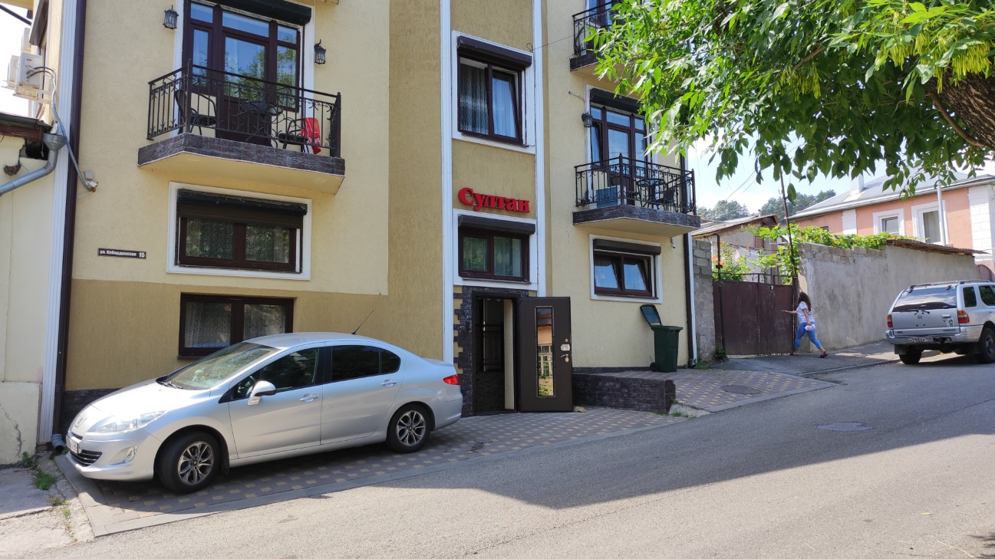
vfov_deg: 41.5
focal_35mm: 28
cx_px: 493
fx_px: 739
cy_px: 273
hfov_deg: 67.9
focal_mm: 4.7
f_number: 1.79
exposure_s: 1/370
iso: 50
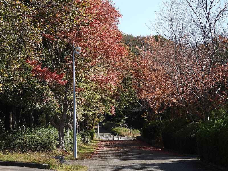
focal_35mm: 125
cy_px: 86
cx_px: 114
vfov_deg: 11.9
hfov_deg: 15.8
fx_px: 823
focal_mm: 22.3
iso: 100
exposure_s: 1/640
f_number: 4
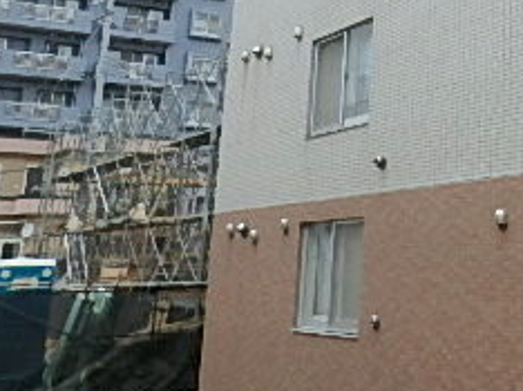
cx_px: 597
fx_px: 951
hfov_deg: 27.7
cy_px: -42
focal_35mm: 63
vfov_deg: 22.0
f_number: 3.8
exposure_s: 1/640
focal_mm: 4
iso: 125
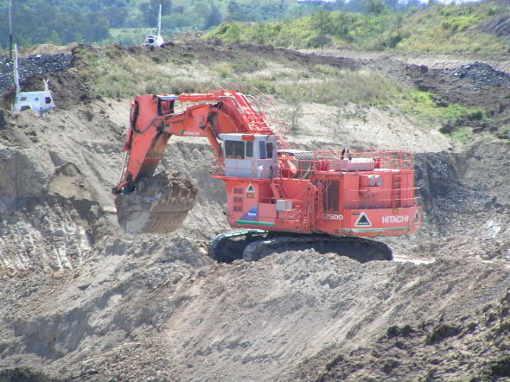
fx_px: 5009
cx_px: 255
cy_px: 191
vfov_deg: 4.4
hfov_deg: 5.8
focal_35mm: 340
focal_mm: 52
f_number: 4
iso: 50
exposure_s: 1/400
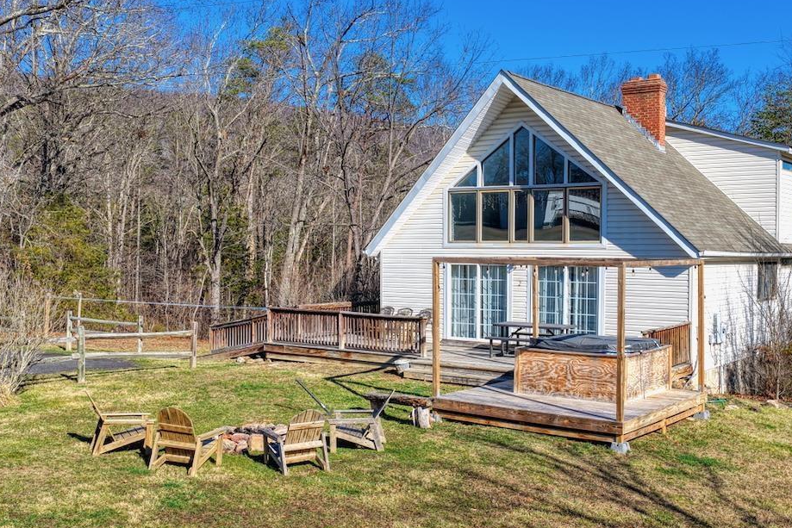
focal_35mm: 39
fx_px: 858
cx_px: 458
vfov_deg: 34.2
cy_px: 259
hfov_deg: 49.4
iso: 125
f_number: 2.8
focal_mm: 14.4
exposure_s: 1/1600
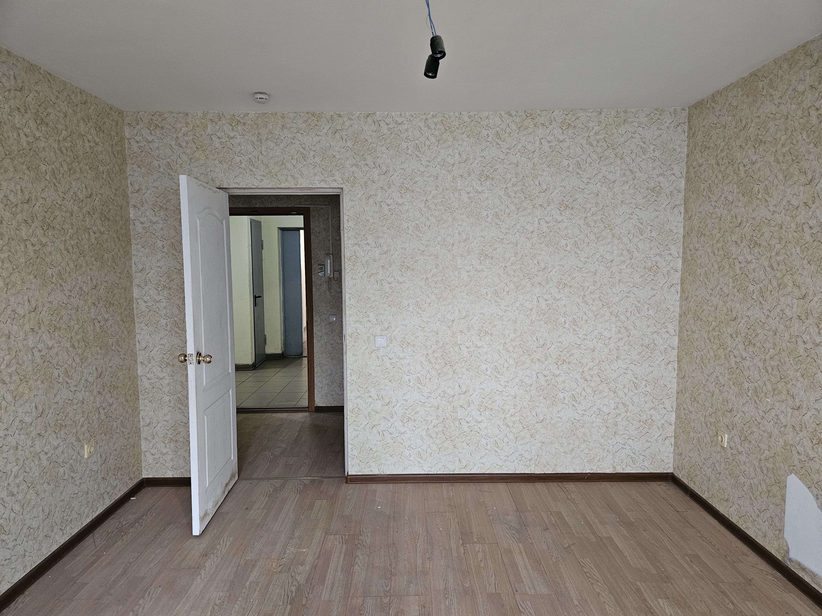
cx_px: 411
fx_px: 546
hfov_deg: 73.9
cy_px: 308
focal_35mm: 23
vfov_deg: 58.9
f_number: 1.8
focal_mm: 5.4
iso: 640
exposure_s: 1/50
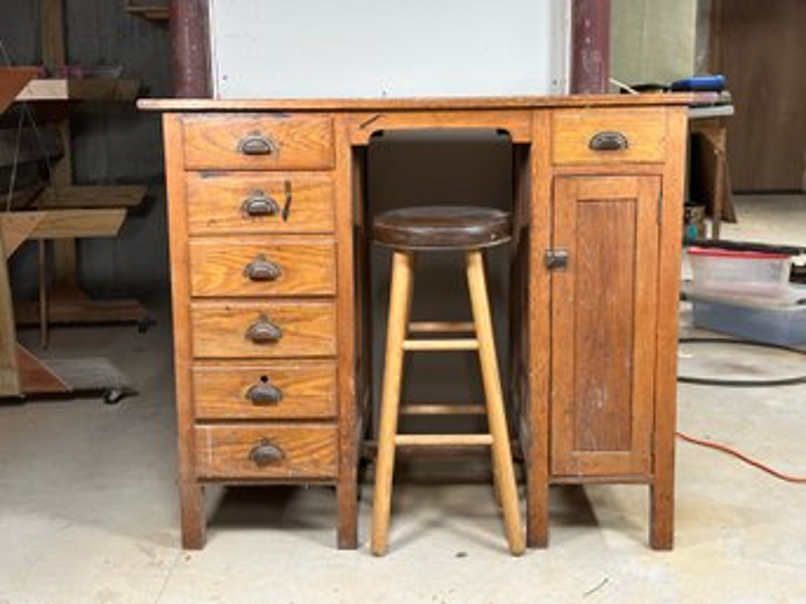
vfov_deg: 30.2
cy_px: 302
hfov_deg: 39.7
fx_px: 1117
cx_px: 403
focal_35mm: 48
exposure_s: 1/60
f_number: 1.78
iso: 160
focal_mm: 6.86
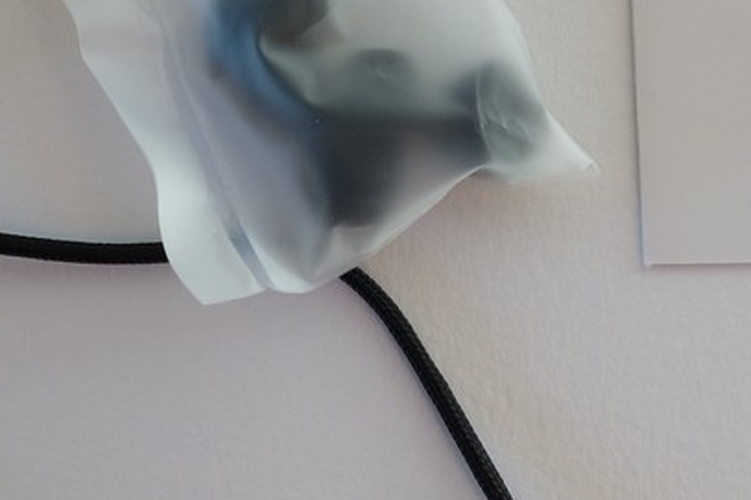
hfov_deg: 23.0
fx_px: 1835
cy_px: -54
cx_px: 216
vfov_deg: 15.1
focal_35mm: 88
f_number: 4
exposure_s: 1/25
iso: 200
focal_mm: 10.4
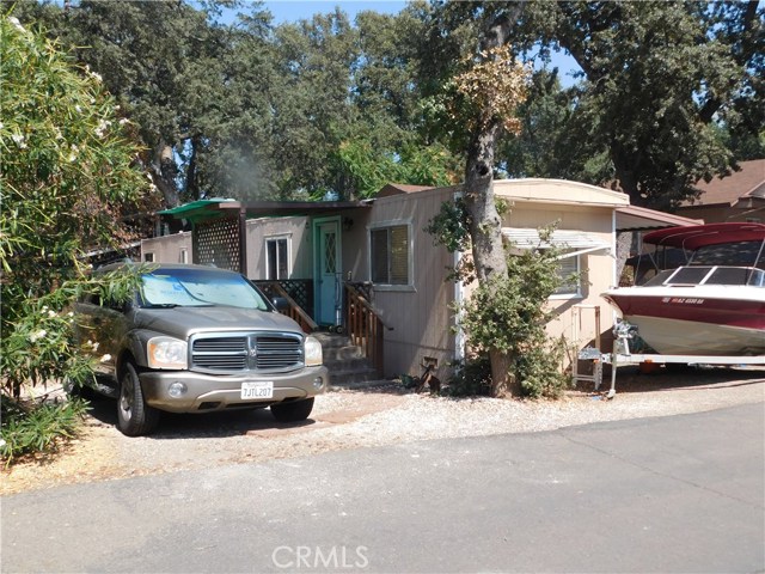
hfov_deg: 60.0
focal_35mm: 30
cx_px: 382
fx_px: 663
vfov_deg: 46.8
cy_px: 287
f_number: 3.2
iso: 125
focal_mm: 5.3
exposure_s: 1/800
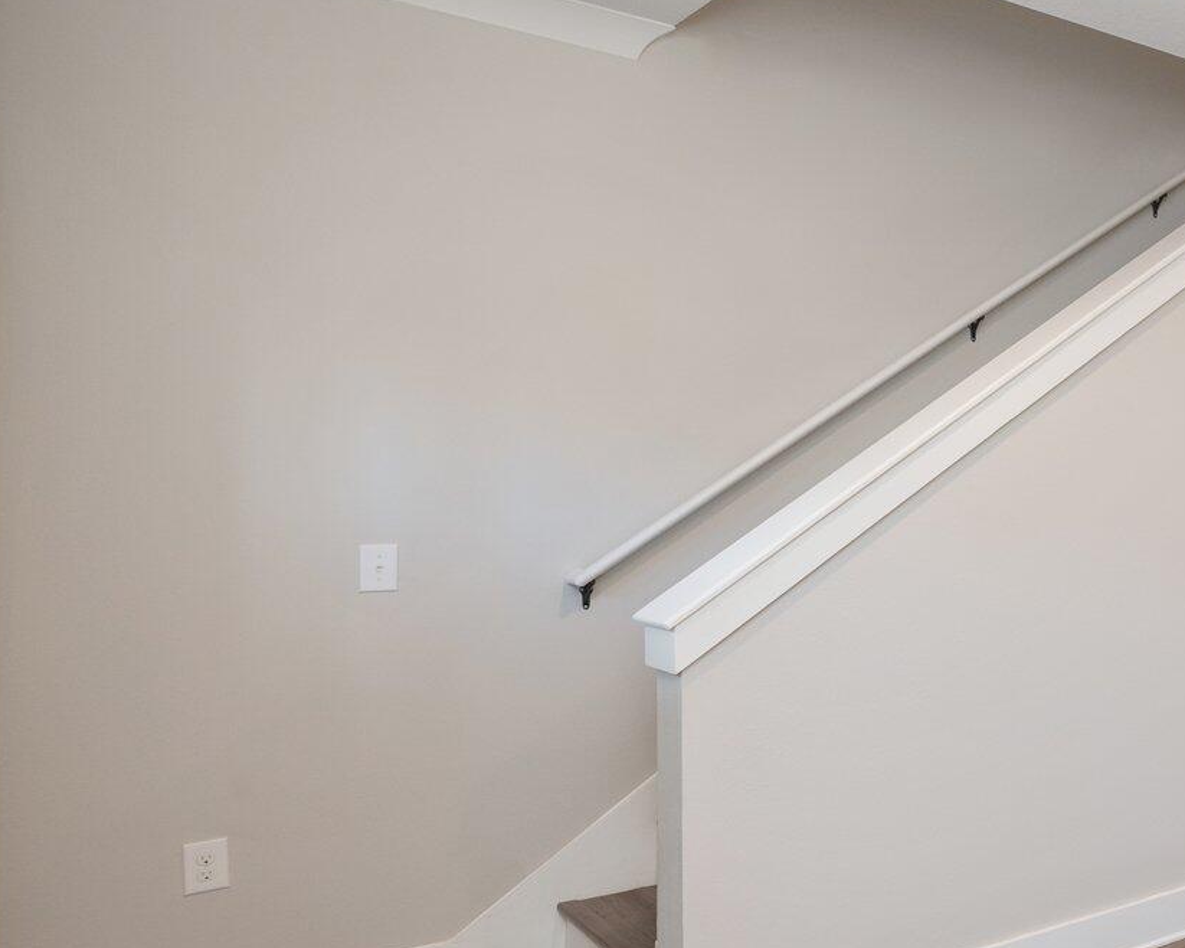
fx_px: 1227
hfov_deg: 39.1
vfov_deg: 42.2
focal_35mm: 35
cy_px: 506
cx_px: 1391
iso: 400
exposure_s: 1/30
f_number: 9
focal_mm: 15
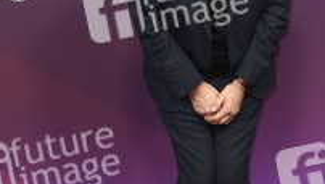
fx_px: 1000
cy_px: 86
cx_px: 212
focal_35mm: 116
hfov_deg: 18.4
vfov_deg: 10.5
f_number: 5
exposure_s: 1/200
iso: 800
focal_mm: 56
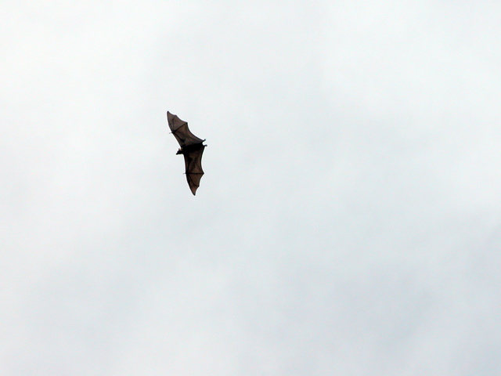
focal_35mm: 280
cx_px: 250
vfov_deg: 5.3
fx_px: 4052
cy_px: 188
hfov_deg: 7.1
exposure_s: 1/847
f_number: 7.4
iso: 100
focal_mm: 71.2
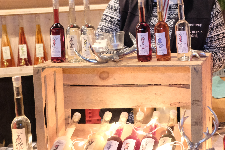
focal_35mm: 76
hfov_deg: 25.7
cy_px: 21
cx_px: 205
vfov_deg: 17.7
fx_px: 475
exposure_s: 1/30
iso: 6400
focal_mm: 20.5
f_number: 3.2
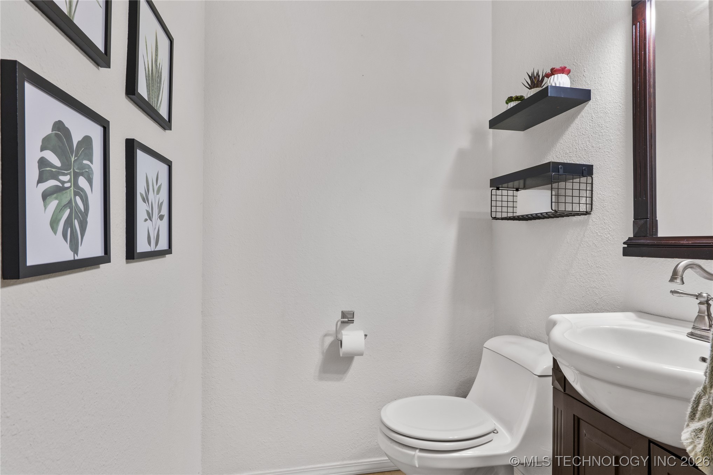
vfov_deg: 67.4
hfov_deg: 90.0
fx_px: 356
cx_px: 356
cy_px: 238
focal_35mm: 18
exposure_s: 1/3
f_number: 11
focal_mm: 18
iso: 640
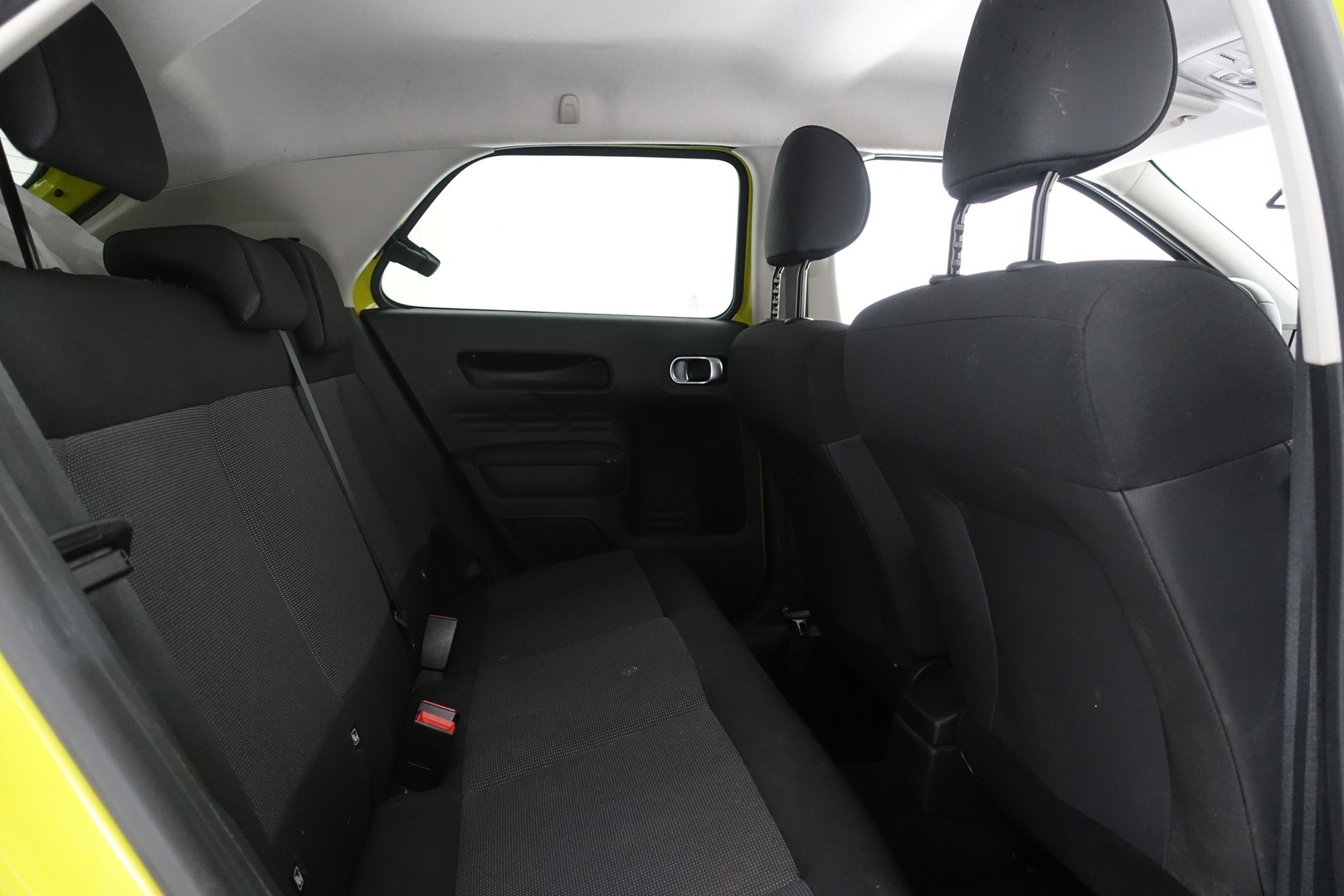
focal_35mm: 24
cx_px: 672
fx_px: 896
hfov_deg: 73.7
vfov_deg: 53.1
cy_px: 448
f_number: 2.5
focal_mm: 8.8
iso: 1000
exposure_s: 1/25
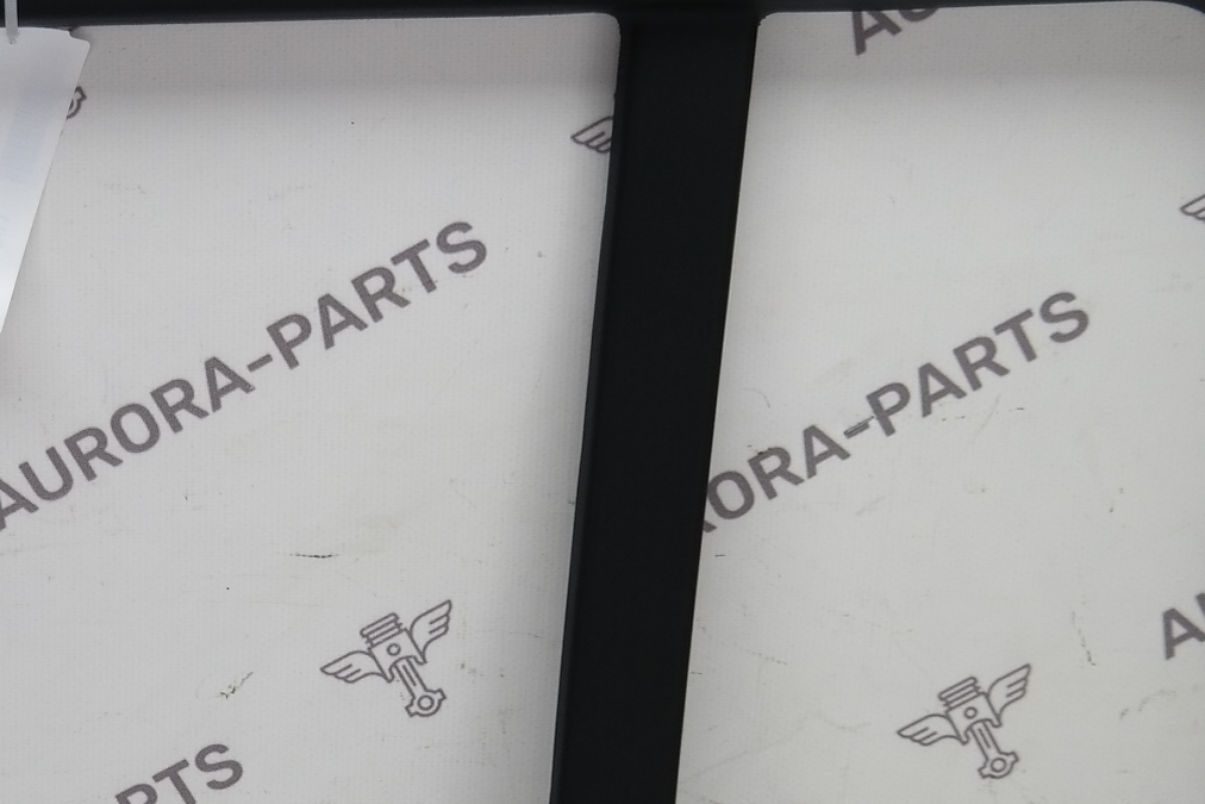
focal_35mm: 97
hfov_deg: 20.4
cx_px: 24
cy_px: 606
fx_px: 3247
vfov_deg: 14.1
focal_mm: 22
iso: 100
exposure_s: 1/80
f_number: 4
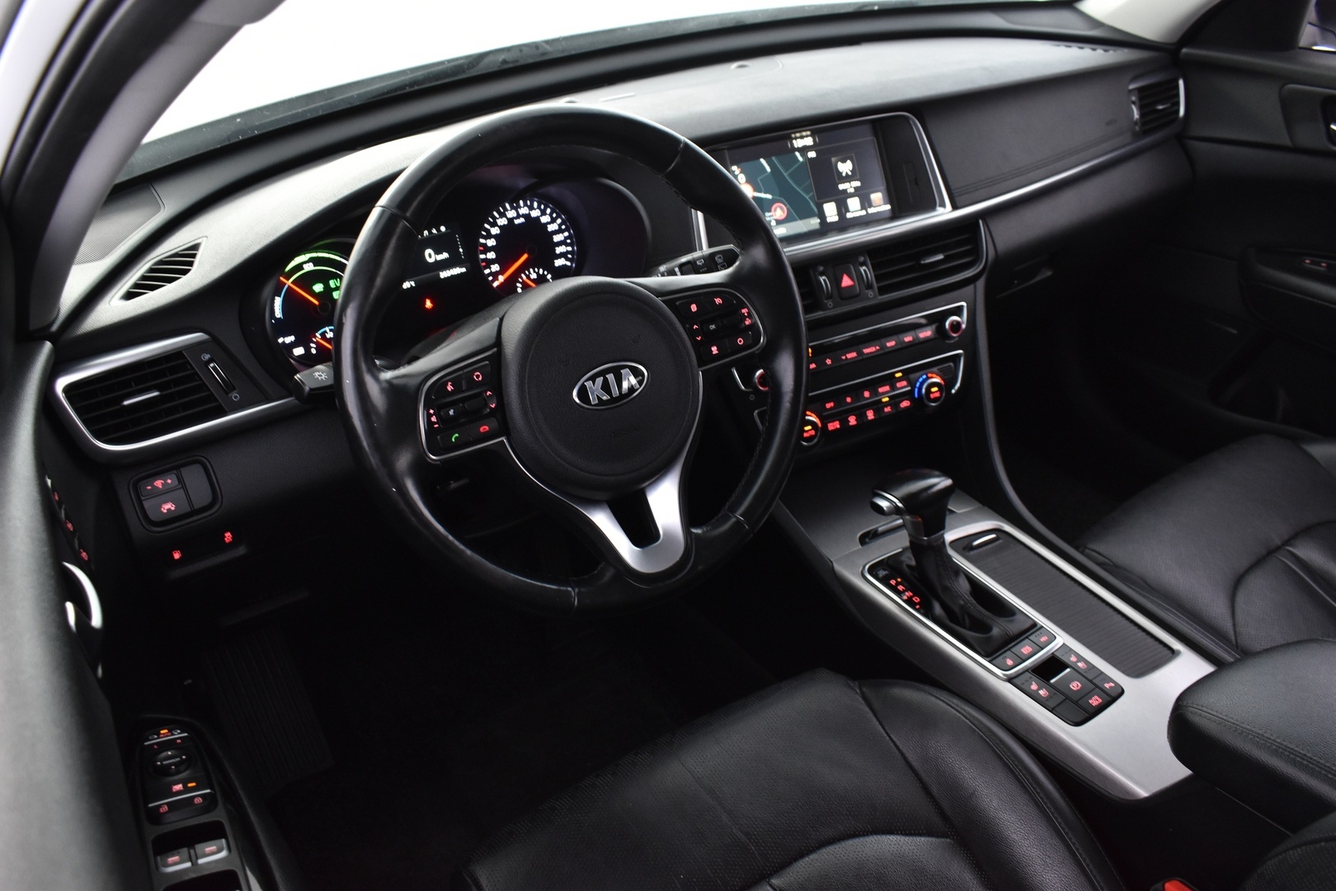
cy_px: 446
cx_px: 668
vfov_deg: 43.6
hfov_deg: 61.9
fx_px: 1113
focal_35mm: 30
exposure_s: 1/8
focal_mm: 20
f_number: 5.6
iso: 1250
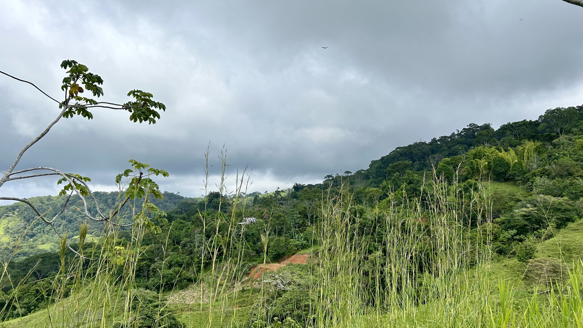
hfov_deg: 64.3
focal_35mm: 30
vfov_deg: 38.9
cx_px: 282
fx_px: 464
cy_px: 171
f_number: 1.5
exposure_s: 1/6211
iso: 50
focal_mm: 5.7
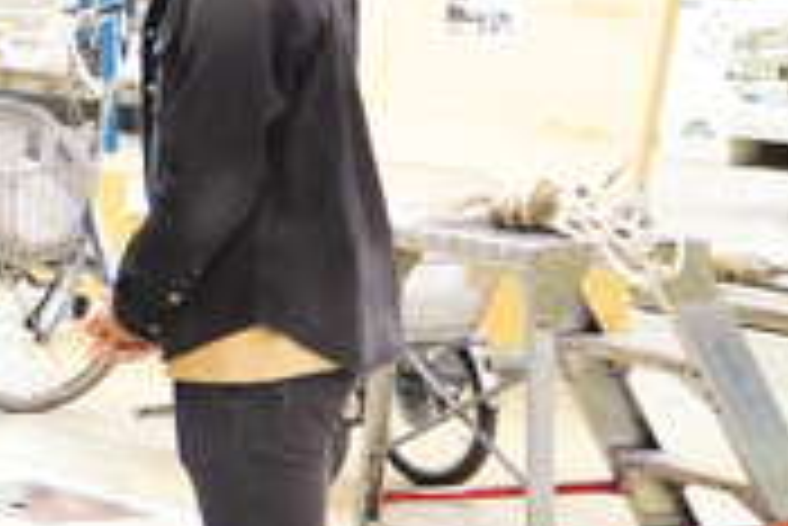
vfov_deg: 8.8
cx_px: -1184
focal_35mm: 154
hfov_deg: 11.0
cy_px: -108
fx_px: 3374
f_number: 4
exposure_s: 1/100
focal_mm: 30
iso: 6400
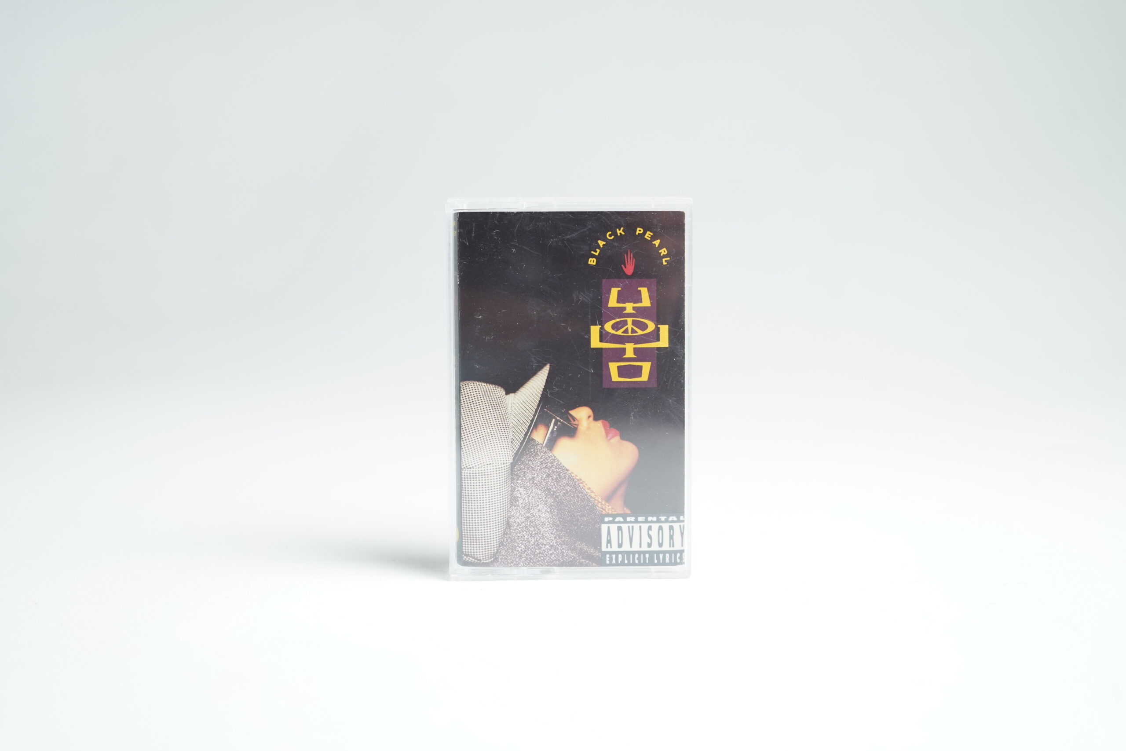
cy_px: 376
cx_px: 563
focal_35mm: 42
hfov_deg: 46.4
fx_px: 1314
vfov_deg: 31.9
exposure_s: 1/50
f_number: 4.5
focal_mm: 42
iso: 320
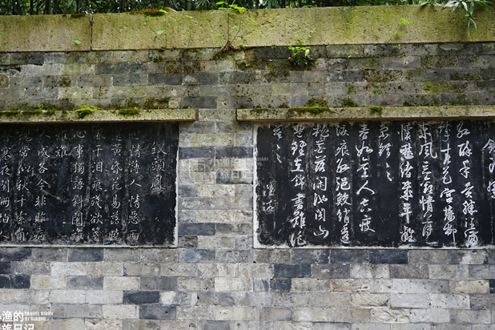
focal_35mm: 34
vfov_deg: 38.9
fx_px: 467
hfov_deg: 55.7
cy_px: 167
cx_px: 229
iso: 125
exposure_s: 1/60
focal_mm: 28
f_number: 4
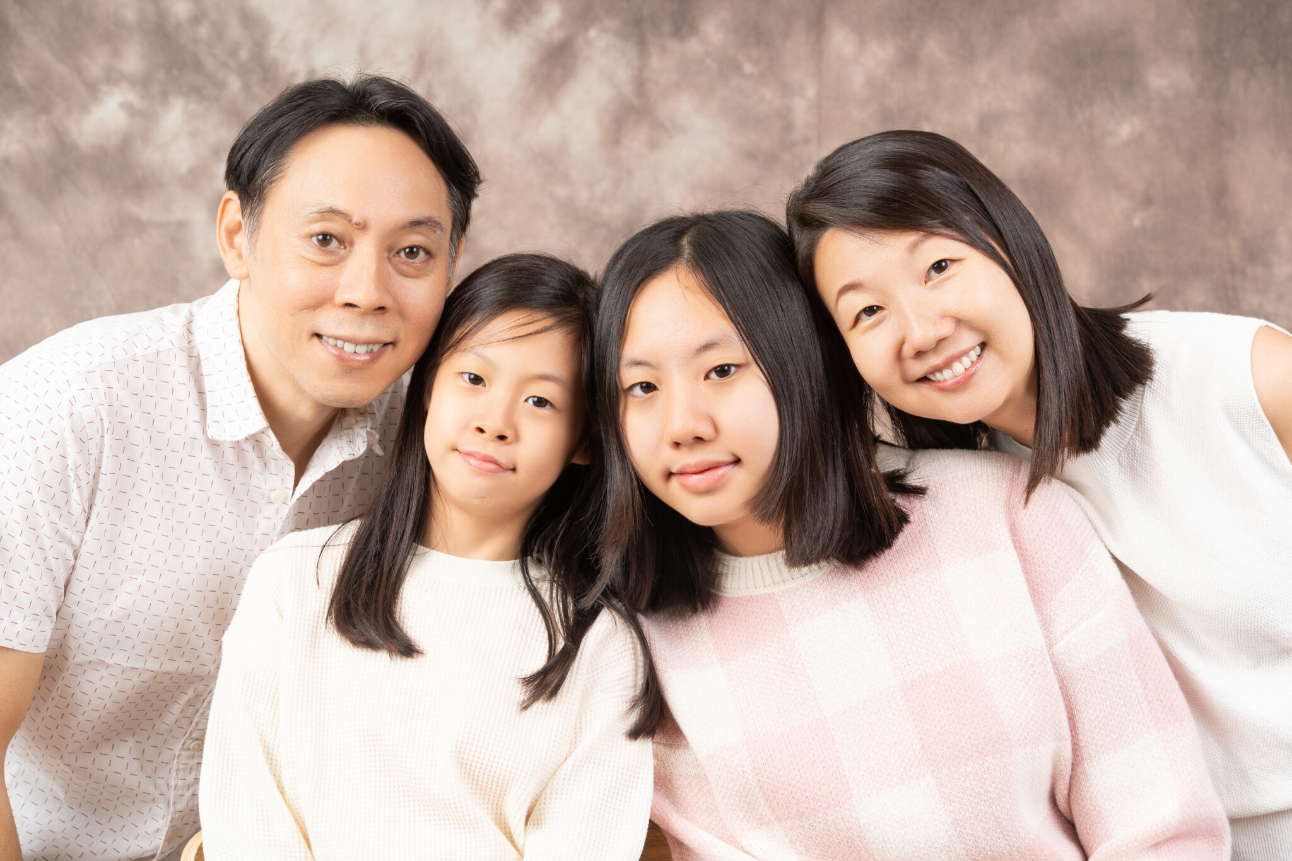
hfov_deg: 23.6
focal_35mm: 86
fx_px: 3086
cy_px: 430
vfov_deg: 15.9
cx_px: 646
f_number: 8
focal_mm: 86
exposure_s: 1/125
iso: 160
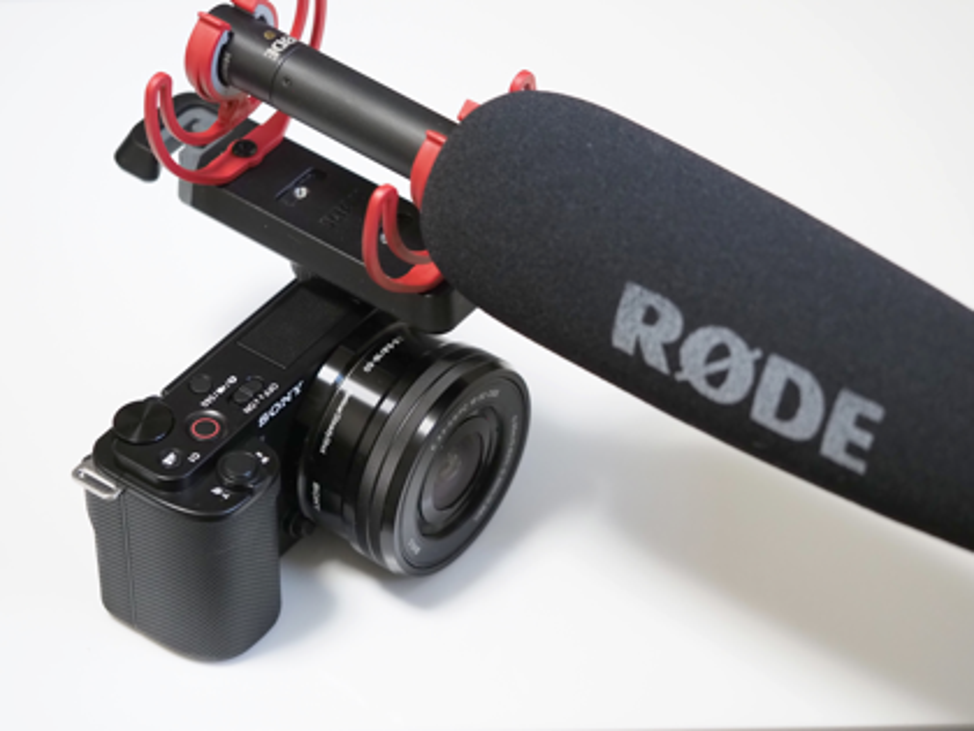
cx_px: 487
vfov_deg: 12.3
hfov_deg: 16.4
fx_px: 3376
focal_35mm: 120
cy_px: 366
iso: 2000
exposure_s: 1/125
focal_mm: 60
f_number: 2.8
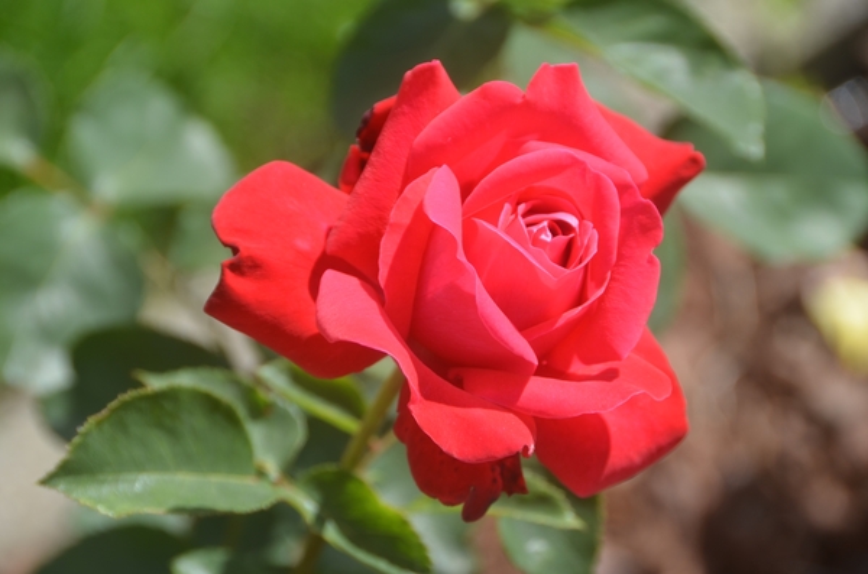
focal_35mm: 300
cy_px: 287
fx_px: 7216
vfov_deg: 4.6
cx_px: 434
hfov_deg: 6.9
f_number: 8
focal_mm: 200
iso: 100
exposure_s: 1/200
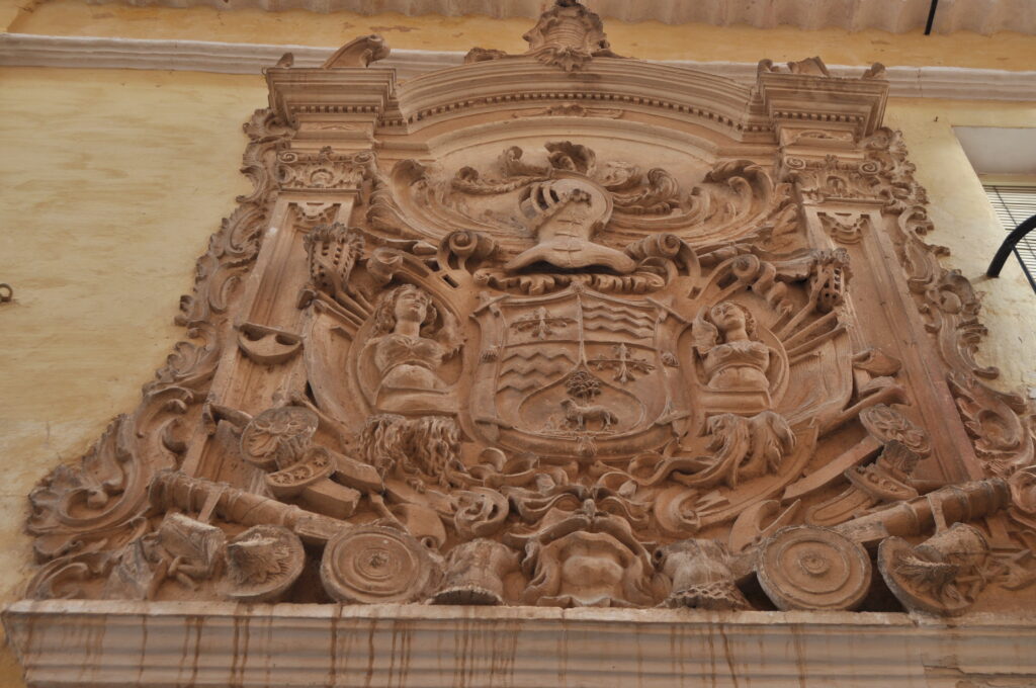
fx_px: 1336
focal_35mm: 46
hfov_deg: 42.4
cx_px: 518
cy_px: 344
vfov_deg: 28.9
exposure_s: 1/200
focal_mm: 31
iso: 200
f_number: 8
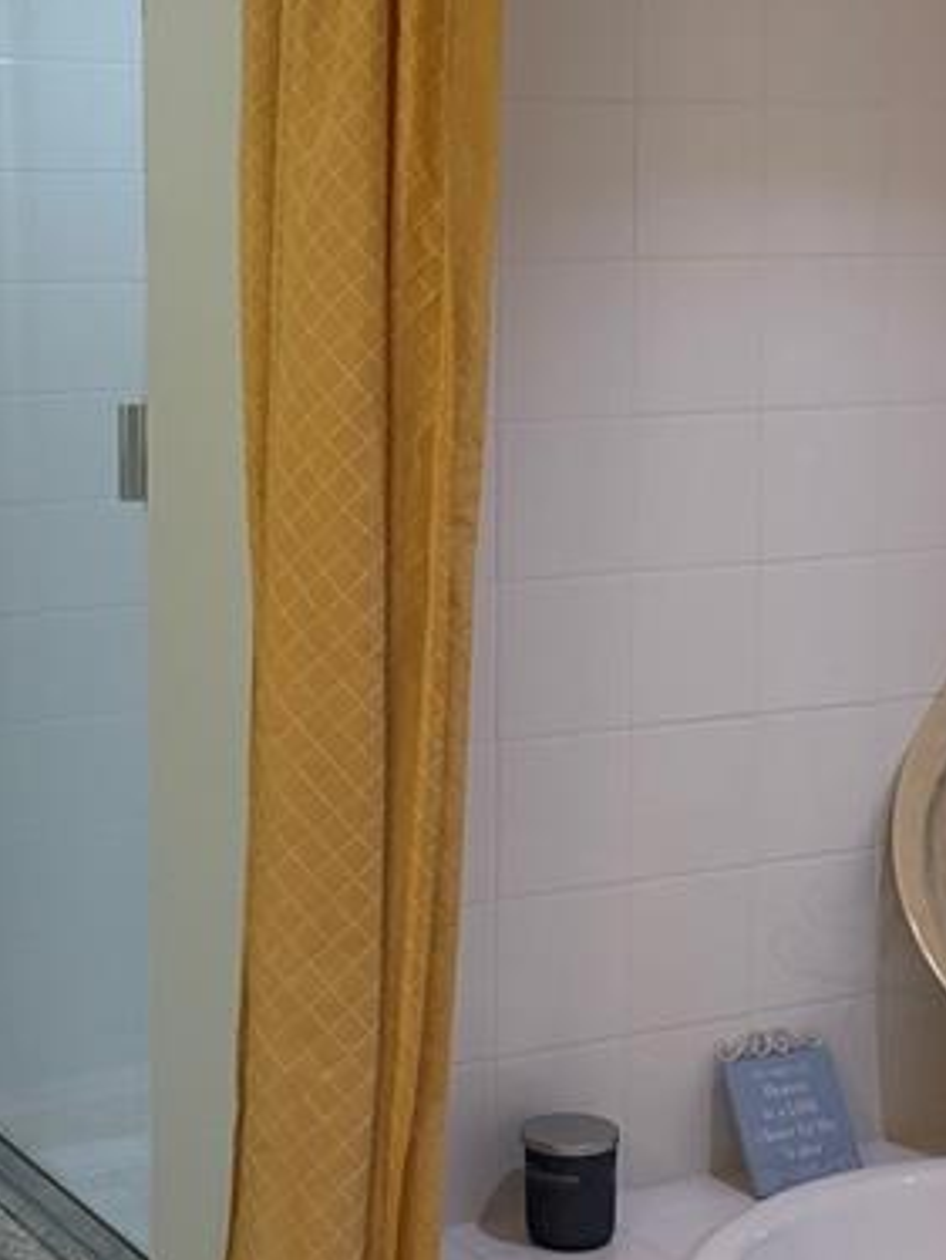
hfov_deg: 19.2
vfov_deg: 25.1
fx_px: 2803
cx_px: 424
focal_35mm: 77
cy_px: 387
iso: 200
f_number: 1.78
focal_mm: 6.76
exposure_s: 1/146
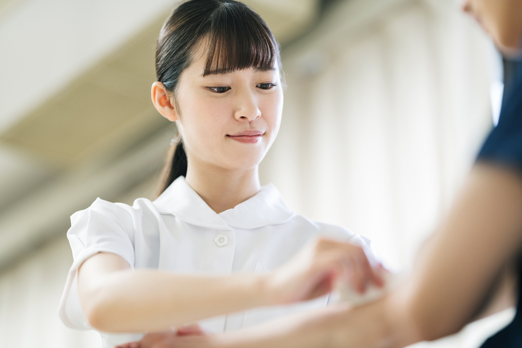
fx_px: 1522
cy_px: 174
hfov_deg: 19.5
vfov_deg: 13.0
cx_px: 261
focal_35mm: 105
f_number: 1.4
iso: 250
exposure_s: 1/160
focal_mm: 105
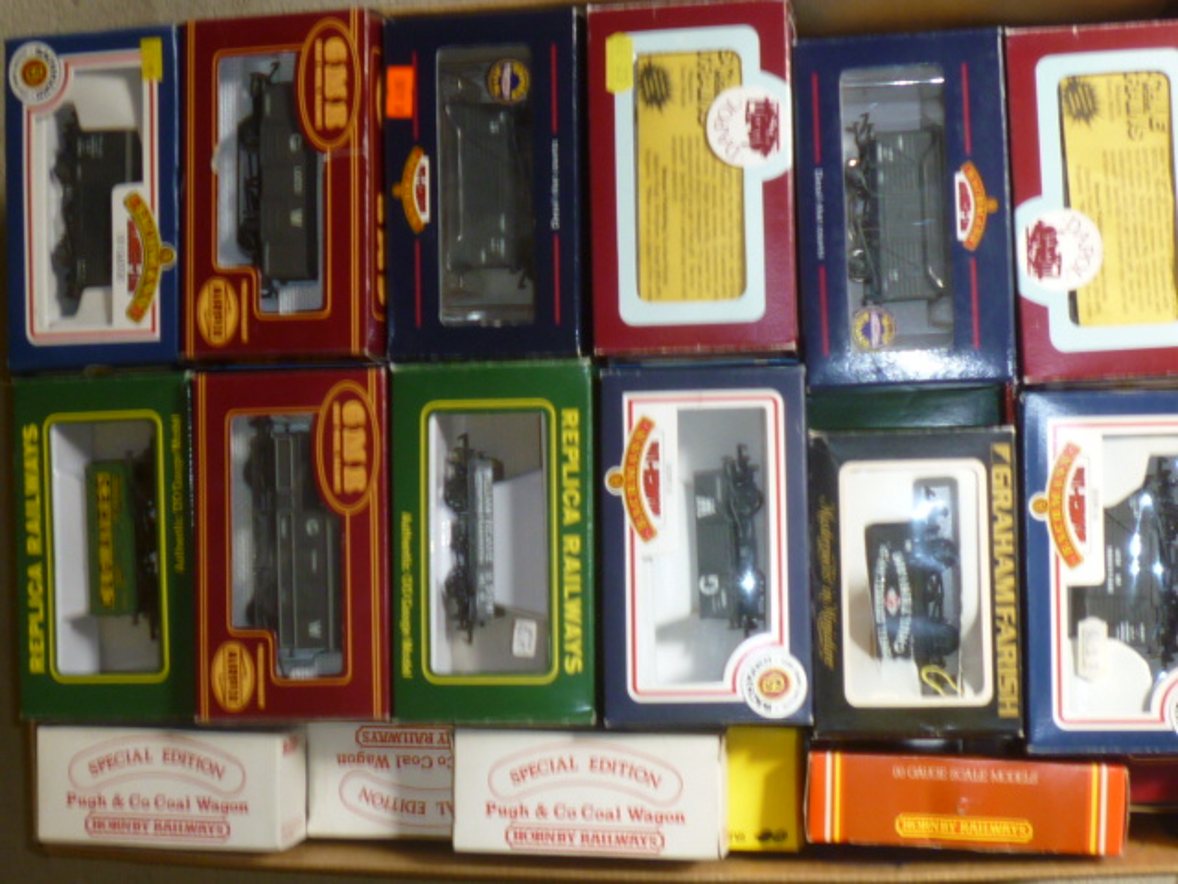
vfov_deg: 25.7
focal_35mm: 57
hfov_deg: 33.8
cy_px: 442
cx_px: 589
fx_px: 1940
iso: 100
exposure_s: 1/30
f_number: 3.3
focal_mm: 5.2
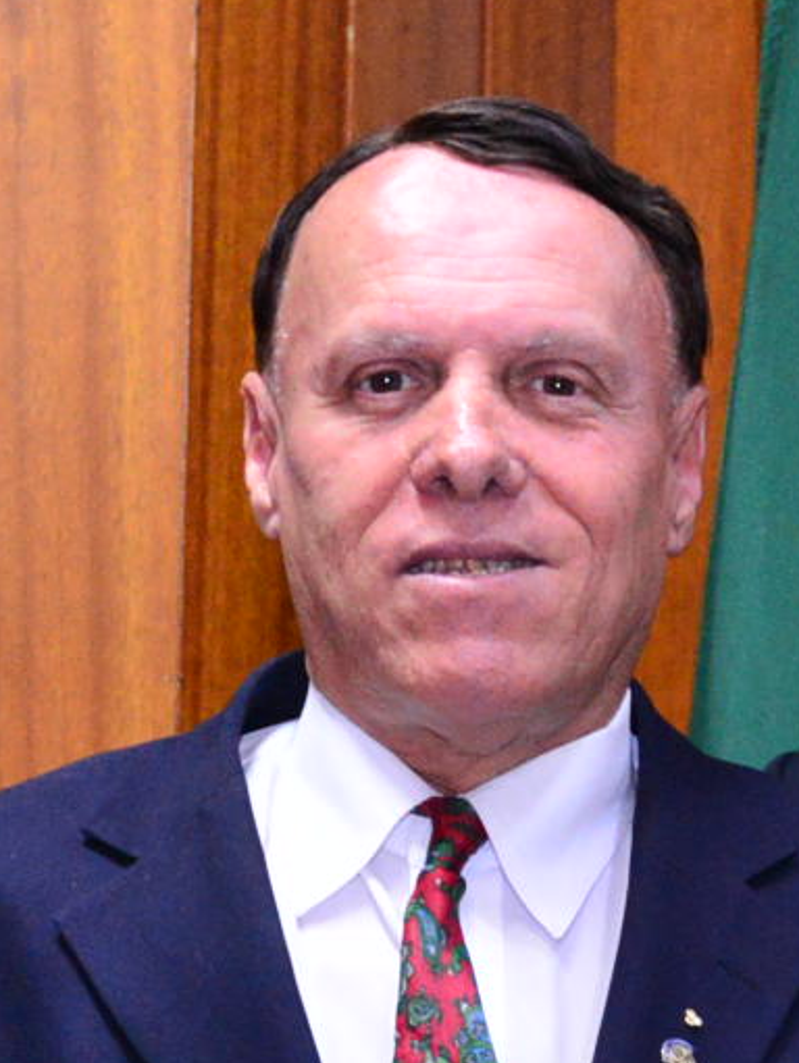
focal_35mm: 198
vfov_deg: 9.9
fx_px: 6086
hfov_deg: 7.5
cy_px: 1198
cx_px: 660
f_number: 4
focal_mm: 35
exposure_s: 1/125
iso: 3200
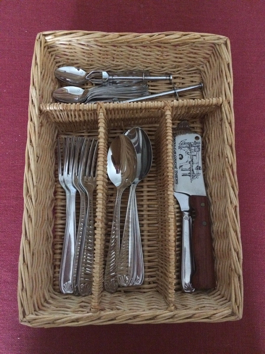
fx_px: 296
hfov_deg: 48.2
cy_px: 177
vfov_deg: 61.7
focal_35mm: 29
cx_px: 132
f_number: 2.2
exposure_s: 1/17
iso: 640
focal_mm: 4.15
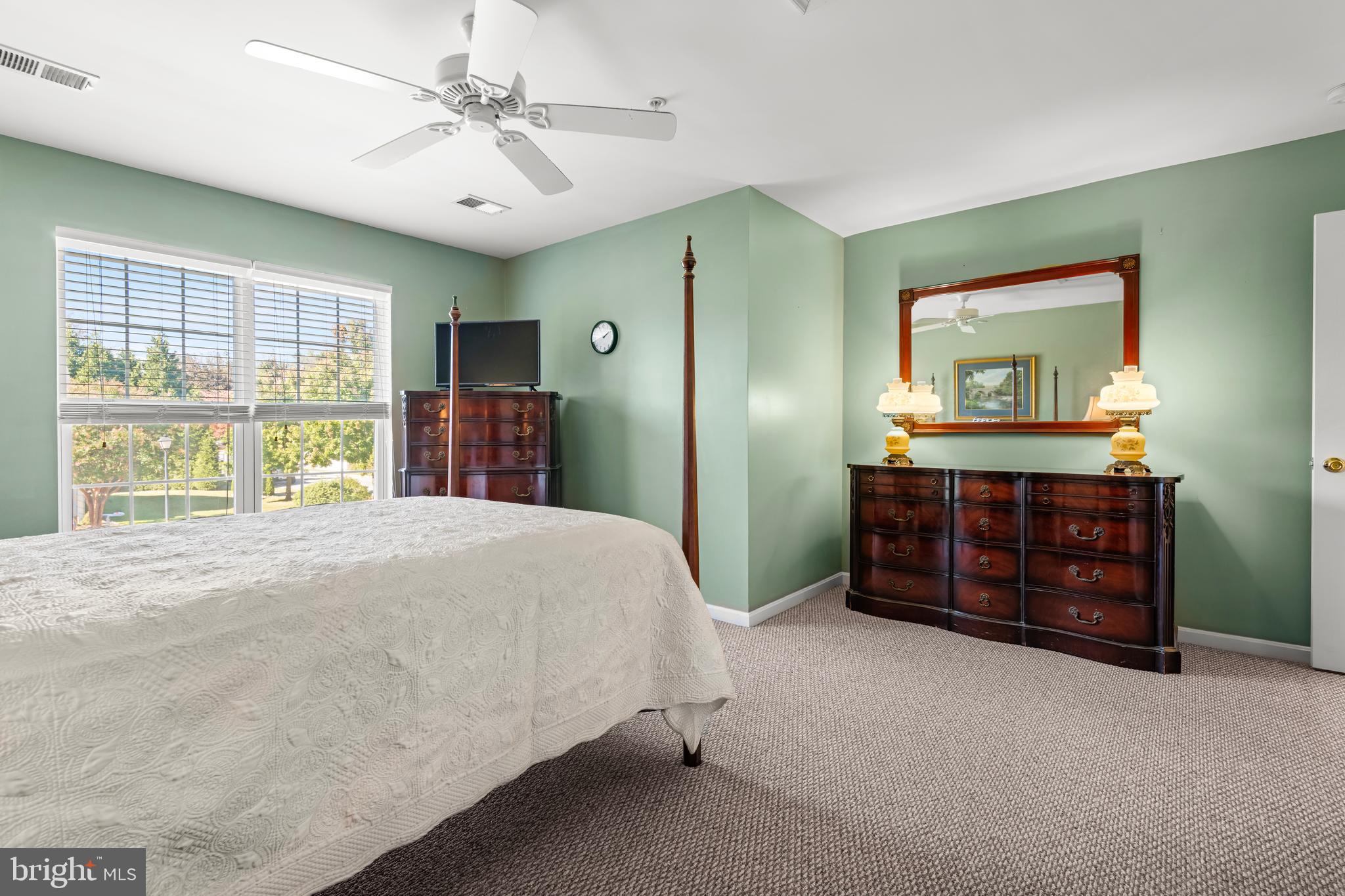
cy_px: 448
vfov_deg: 73.7
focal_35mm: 16
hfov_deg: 96.7
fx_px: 598
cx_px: 672
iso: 125
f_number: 9
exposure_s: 1/5
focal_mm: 16
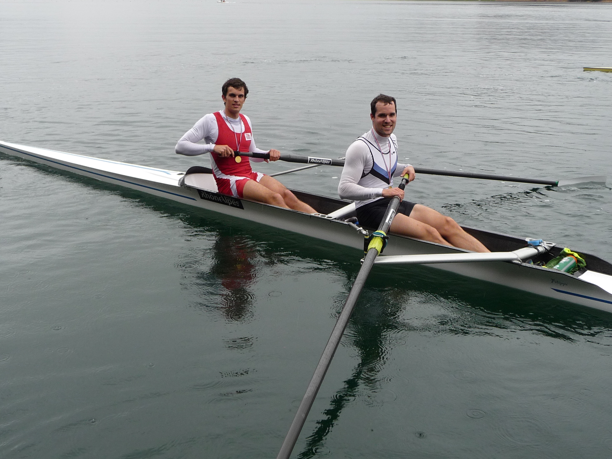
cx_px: 306
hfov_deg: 43.9
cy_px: 230
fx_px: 760
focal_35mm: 43
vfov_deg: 33.6
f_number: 3.5
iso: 100
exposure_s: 1/250
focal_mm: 5.3
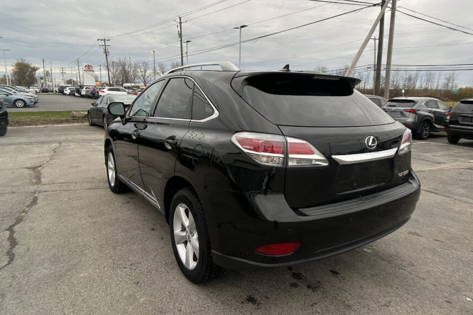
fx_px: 420
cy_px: 141
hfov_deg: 58.6
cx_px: 260
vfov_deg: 41.1
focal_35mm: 32
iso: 50
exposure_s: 1/1124
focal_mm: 5.7
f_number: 1.5
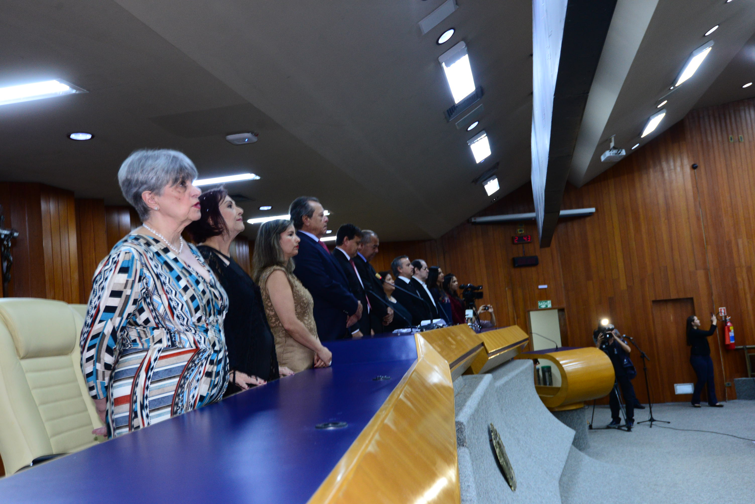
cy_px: 252
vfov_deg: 37.9
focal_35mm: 35
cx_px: 378
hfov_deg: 54.4
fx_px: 734
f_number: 5.6
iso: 2000
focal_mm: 35
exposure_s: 1/60
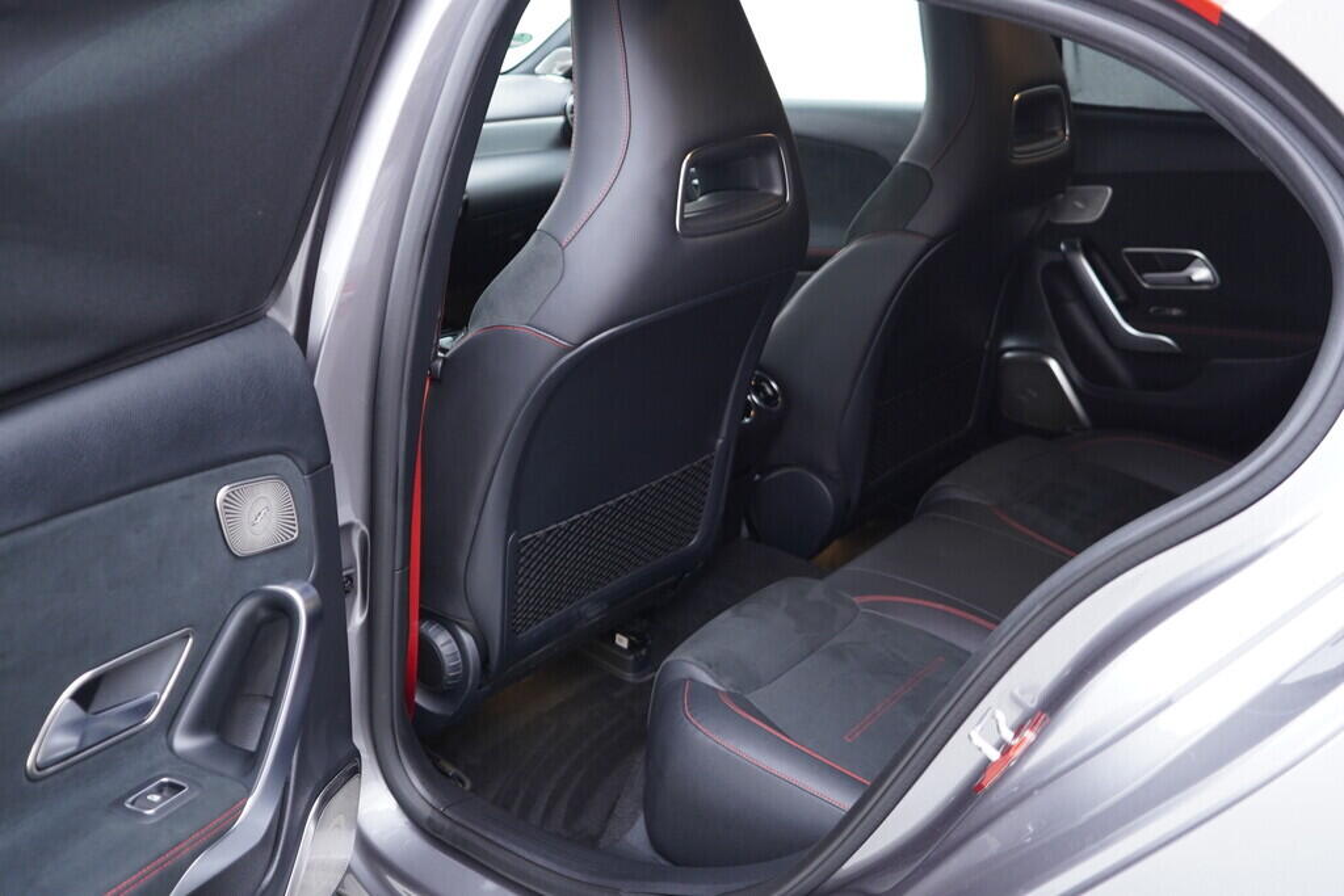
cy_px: 448
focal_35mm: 36
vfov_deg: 36.9
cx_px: 672
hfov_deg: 53.1
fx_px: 1344
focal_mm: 24
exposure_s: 1/40
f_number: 2.8
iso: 400
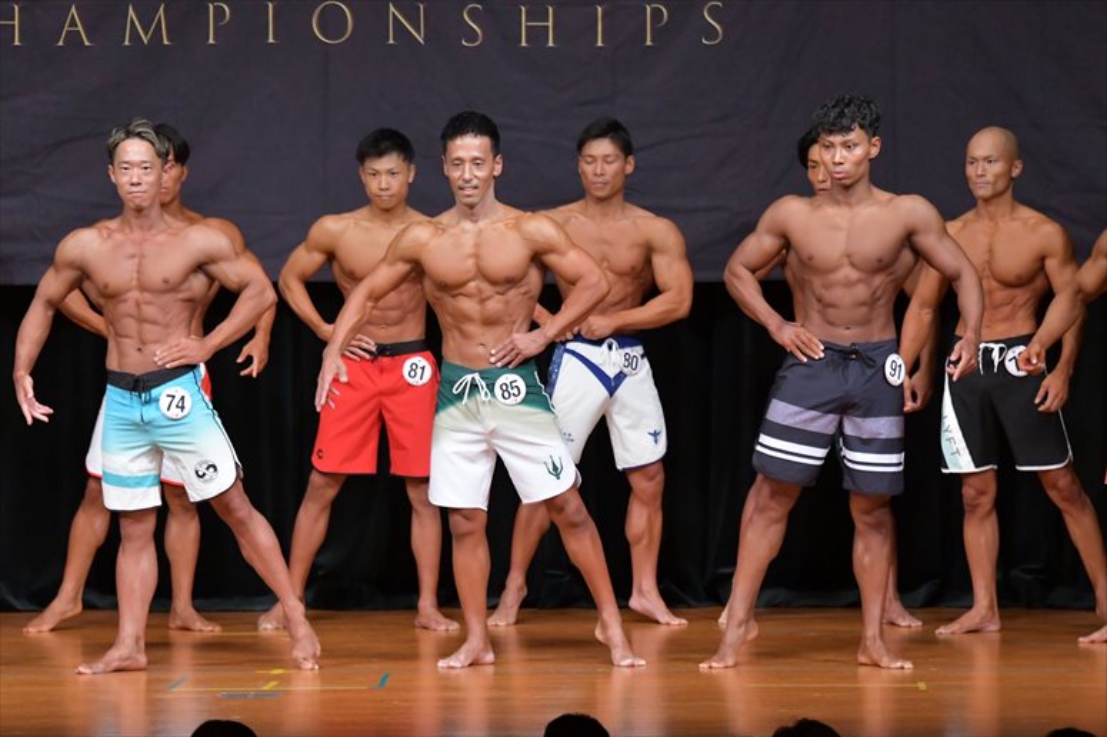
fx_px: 7838
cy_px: 368
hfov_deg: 8.1
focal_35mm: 255
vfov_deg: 5.4
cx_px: 554
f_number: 5.6
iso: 5000
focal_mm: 170
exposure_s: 1/400
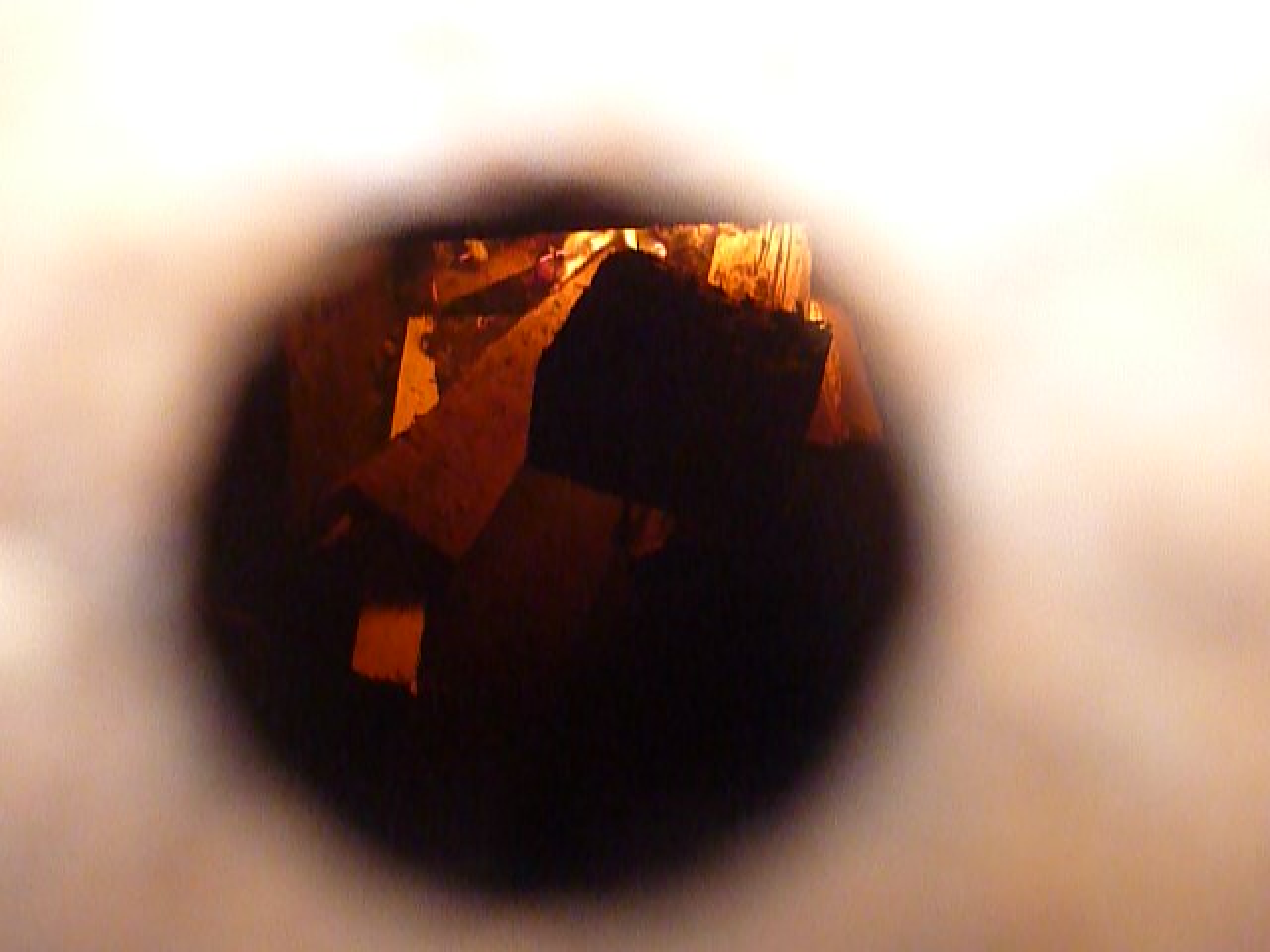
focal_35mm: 33
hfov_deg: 55.4
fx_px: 1211
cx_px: 635
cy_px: 476
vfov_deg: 42.9
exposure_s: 1/30
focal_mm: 5.5
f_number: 2.8
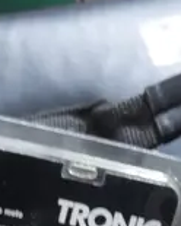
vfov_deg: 8.4
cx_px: -103
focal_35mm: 207
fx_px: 1386
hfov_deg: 7.3
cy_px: 586
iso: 1250
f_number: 3.6
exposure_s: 1/60
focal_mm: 16
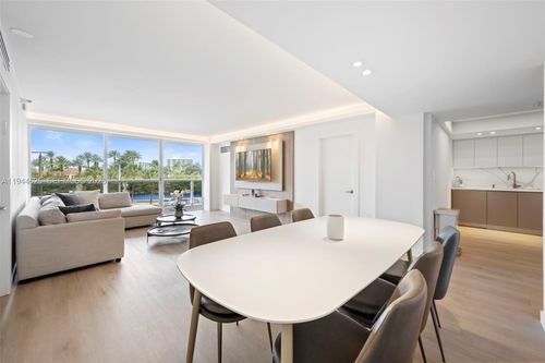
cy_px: 182
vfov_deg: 81.2
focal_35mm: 14
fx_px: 212
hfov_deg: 104.3
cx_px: 272
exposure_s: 1/13
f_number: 9
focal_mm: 14
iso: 100
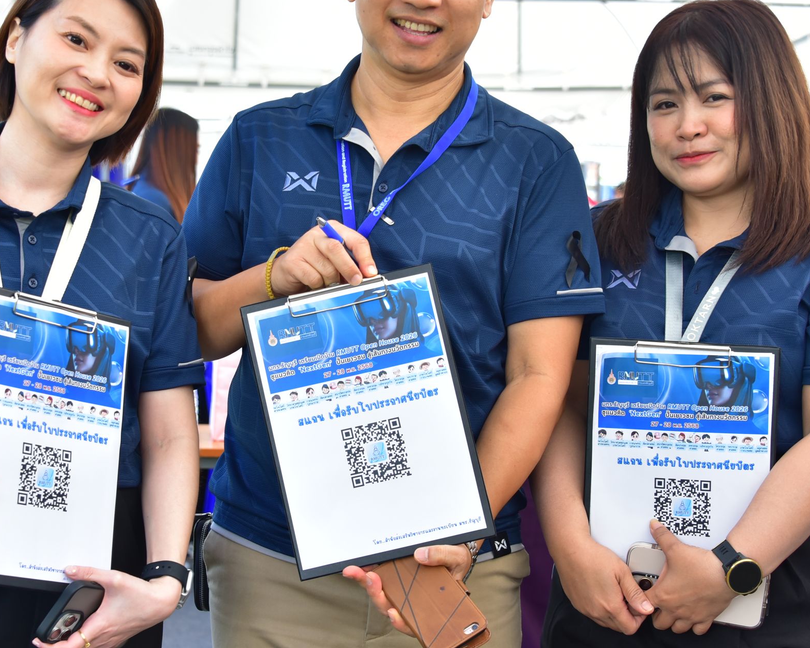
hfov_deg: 23.3
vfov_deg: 18.7
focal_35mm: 82
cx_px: 365
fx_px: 1966
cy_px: 262
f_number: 5.6
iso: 500
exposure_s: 1/160
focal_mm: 55
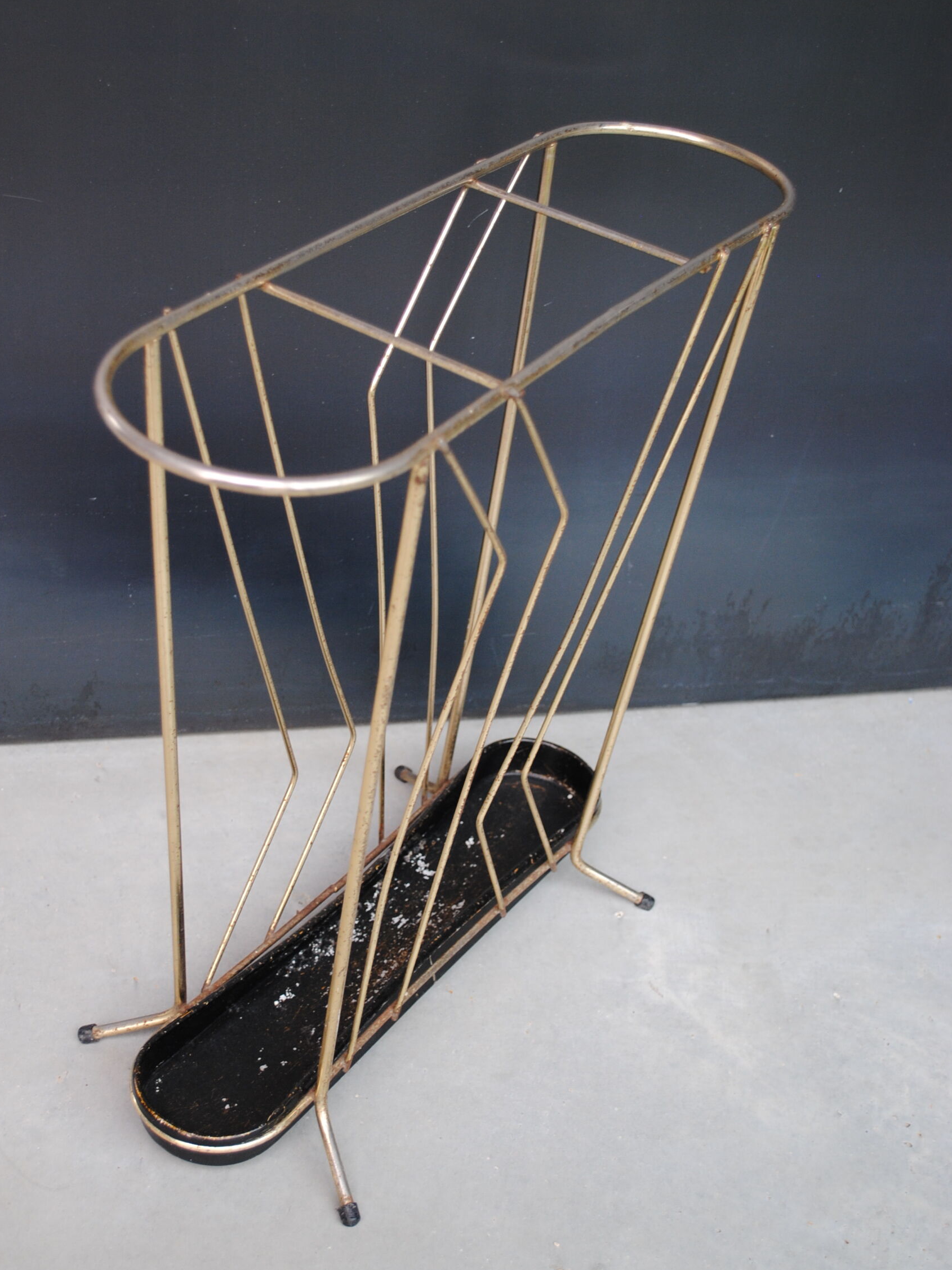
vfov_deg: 36.8
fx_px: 1907
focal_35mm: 52
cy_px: 665
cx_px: 416
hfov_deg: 28.0
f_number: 4.5
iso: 200
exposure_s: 1/50
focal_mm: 28
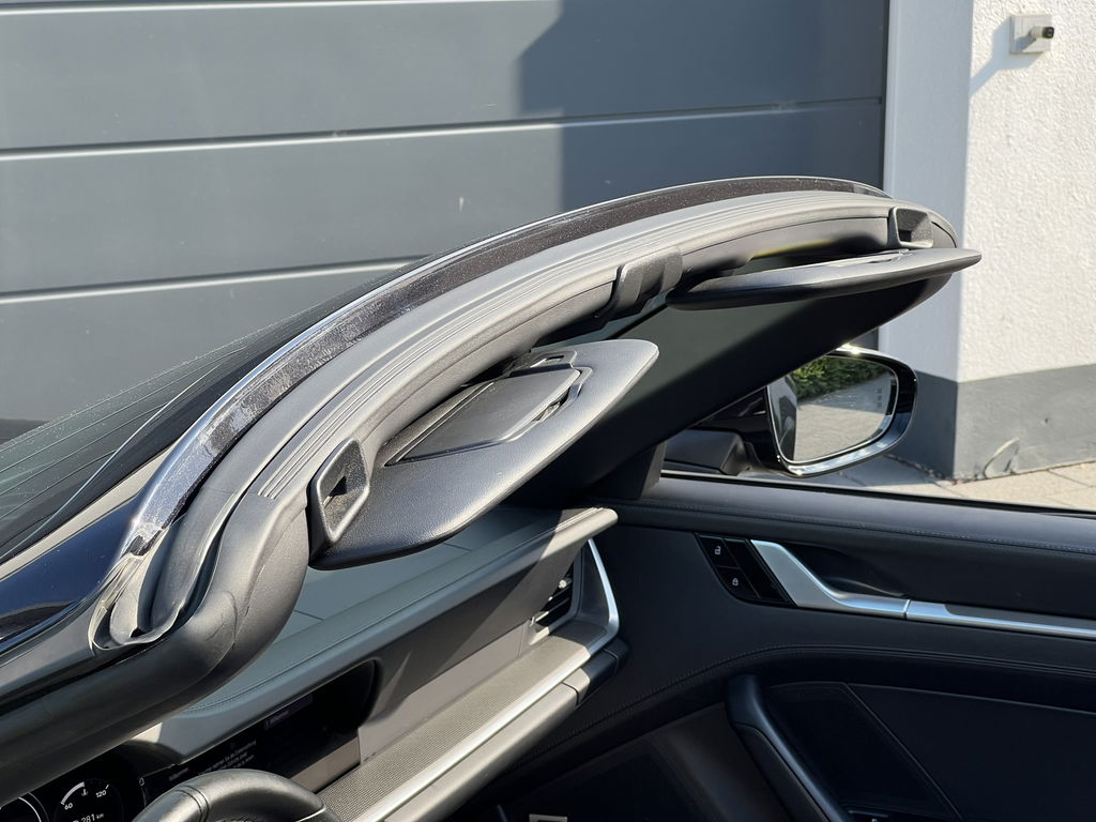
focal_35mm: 77
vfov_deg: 19.1
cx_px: 548
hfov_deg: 25.3
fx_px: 2438
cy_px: 411
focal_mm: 9
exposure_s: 1/107
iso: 32
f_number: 2.8
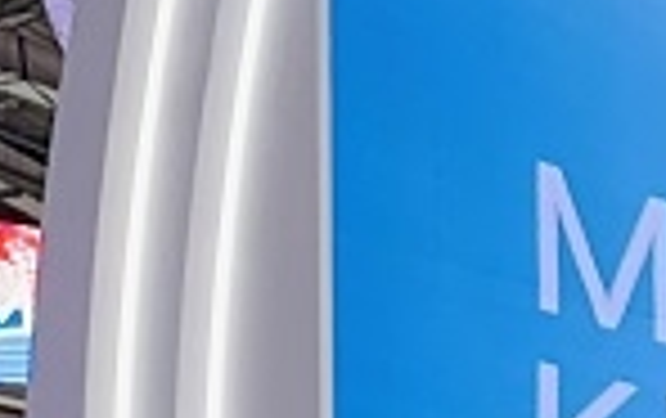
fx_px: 2599
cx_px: 1793
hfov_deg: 11.2
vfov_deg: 8.2
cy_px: 1115
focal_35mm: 143
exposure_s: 1/100
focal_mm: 6.86
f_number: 1.78
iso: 80
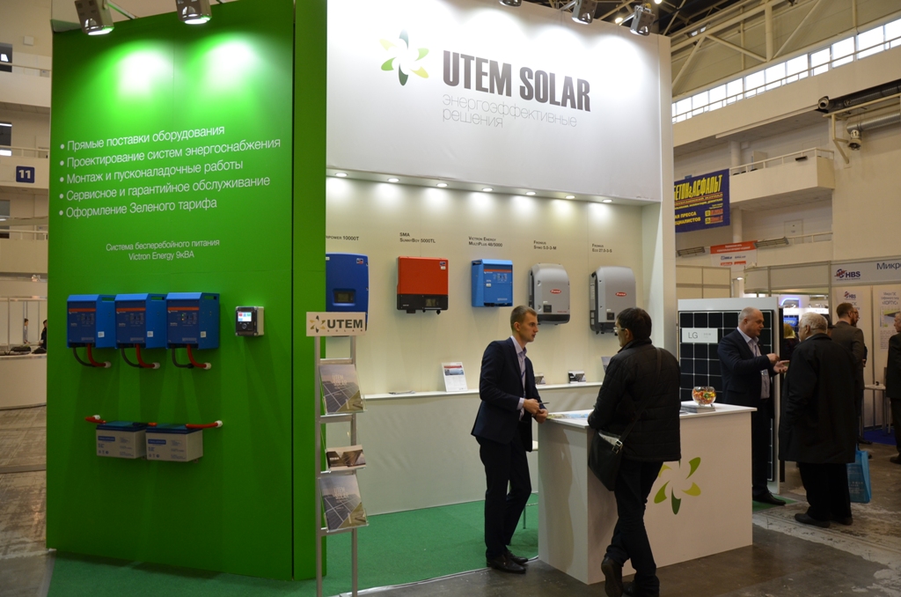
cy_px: 298
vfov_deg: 47.7
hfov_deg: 67.5
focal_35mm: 27
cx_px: 450
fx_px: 674
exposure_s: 1/80
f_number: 4.5
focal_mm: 18
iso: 400
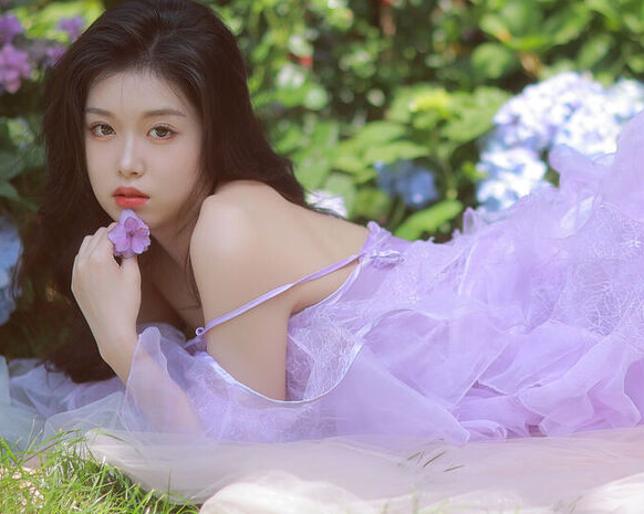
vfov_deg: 10.7
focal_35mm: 144
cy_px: 218
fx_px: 2743
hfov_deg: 13.4
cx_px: 423
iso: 100
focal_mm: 85
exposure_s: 1/2000
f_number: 1.6
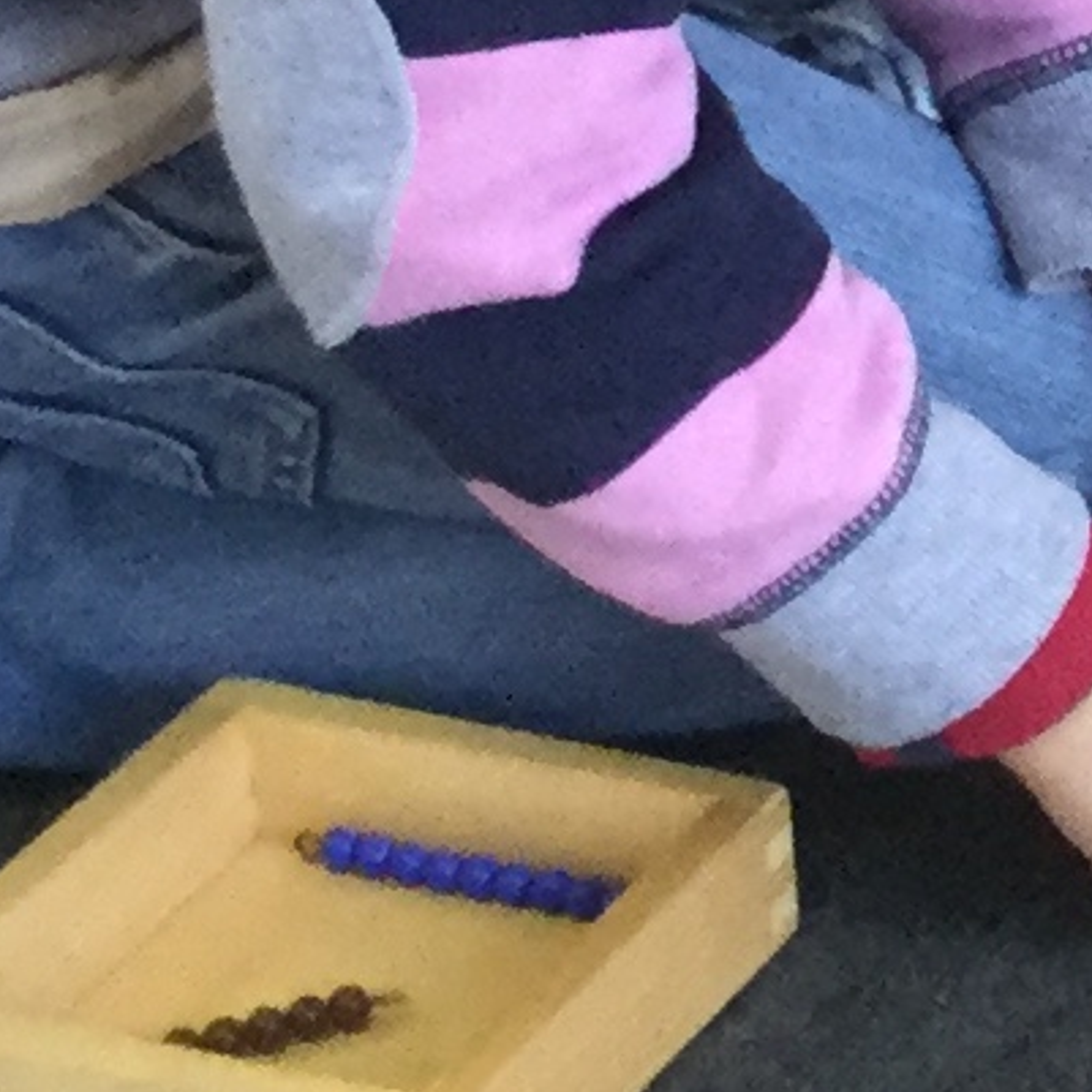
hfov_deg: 7.5
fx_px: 7959
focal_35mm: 223
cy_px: -580
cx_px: 2206
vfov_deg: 7.7
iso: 160
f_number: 2.4
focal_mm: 3.3
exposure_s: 1/33
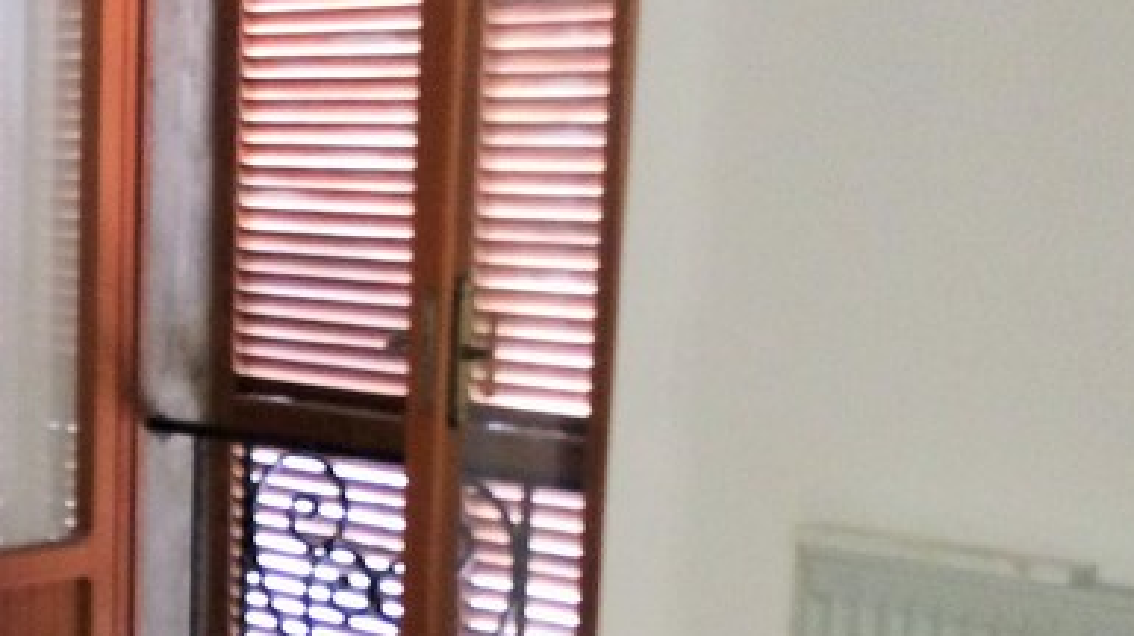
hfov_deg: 22.3
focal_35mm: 87
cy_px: 583
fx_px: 2614
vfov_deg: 13.7
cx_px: -289
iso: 250
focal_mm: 4.12
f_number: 2.2
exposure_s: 1/16
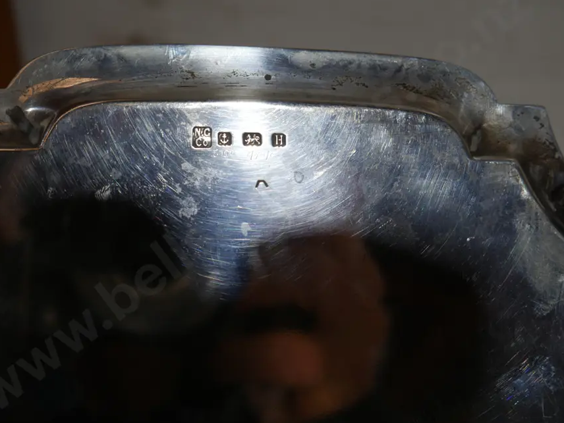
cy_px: 200
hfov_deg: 34.9
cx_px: 255
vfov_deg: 26.6
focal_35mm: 55
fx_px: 897
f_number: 5.1
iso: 200
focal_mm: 23
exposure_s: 1/80
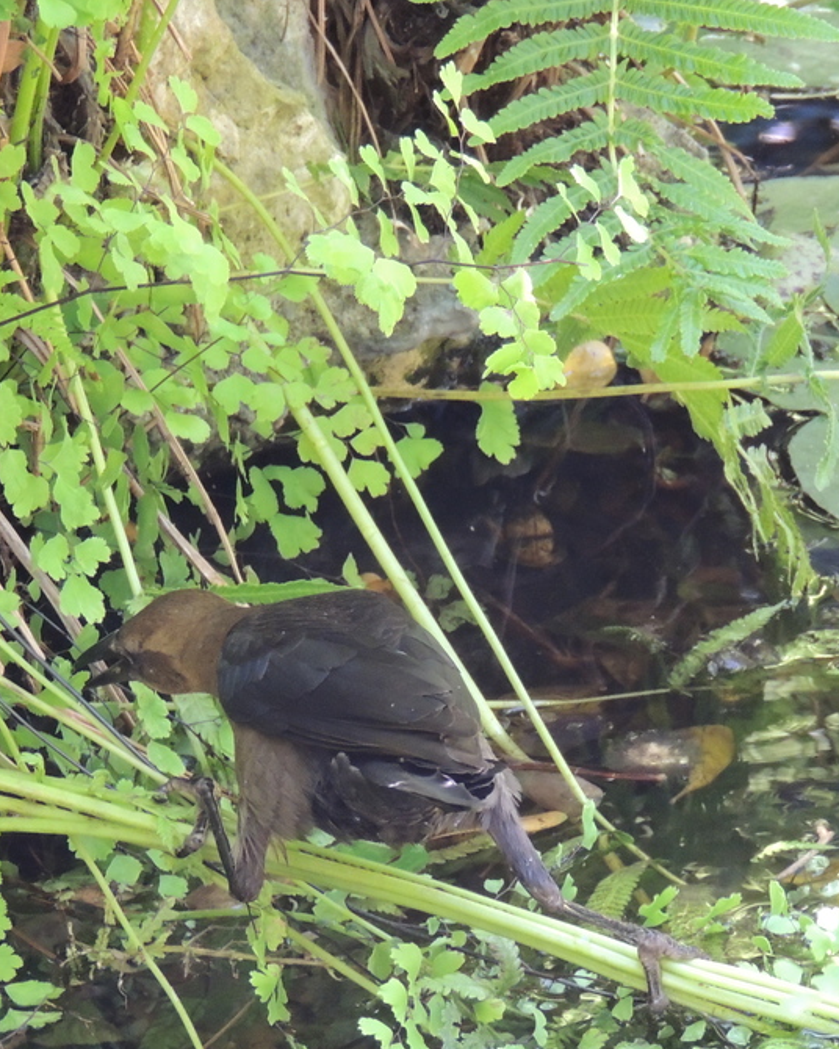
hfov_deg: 4.2
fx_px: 11578
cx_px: 362
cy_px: 615
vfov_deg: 5.2
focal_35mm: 373
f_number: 4.6
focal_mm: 35.6
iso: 450
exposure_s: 1/30
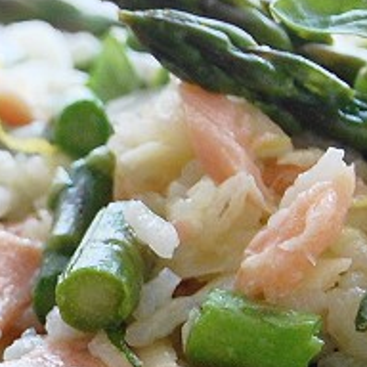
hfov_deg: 5.1
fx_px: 4138
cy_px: 337
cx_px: -97
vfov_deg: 5.1
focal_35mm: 345
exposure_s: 1/60
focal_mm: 52
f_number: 5.6
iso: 560
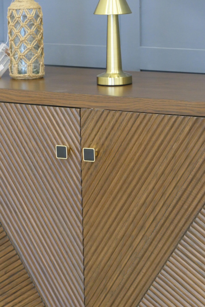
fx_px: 1042
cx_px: 102
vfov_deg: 16.8
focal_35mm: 122
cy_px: 154
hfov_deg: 11.2
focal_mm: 44.7
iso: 1600
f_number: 4.2
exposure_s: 1/20
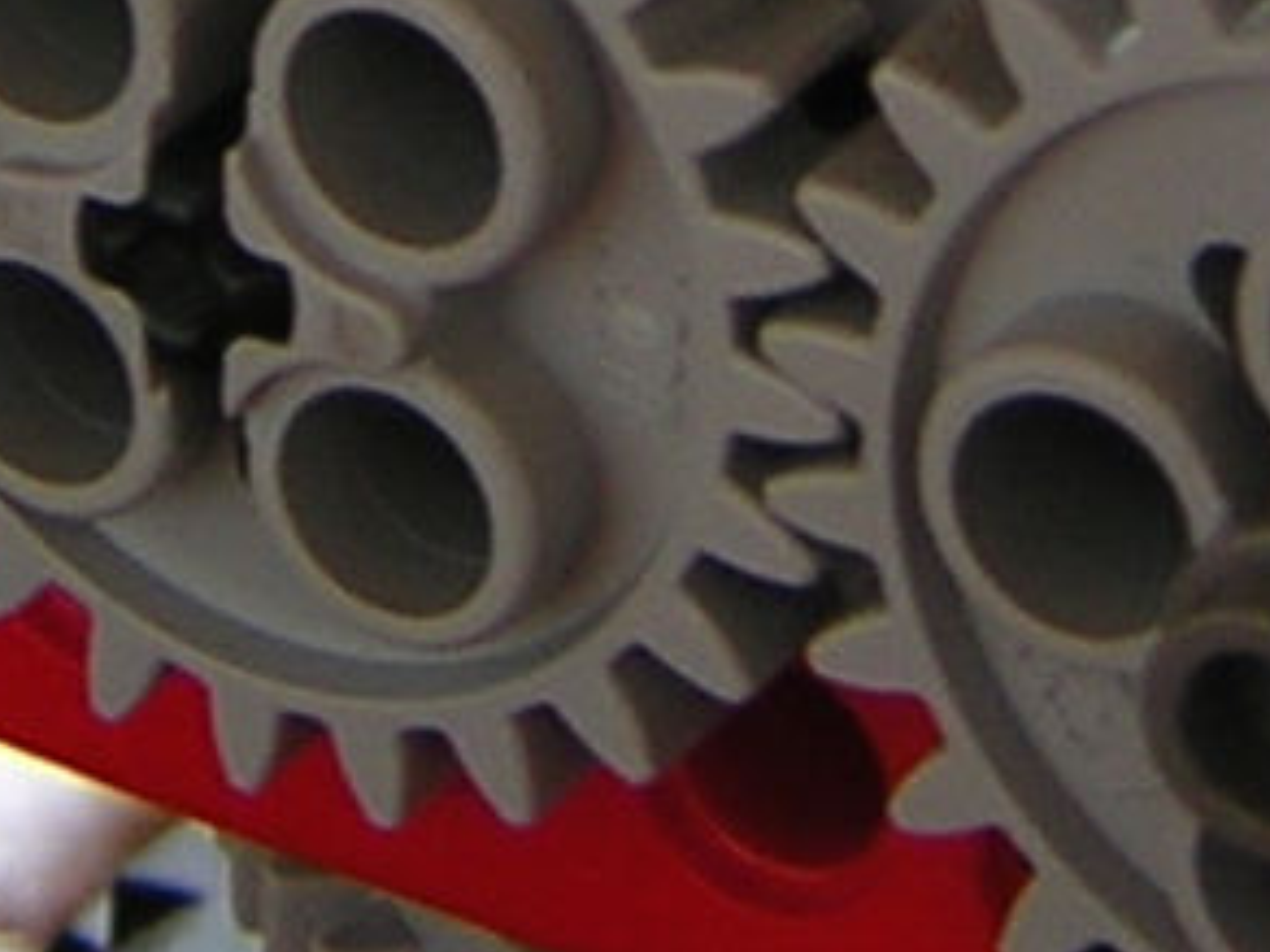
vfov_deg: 7.1
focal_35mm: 197
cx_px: 600
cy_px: -1269
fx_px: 7228
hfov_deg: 10.0
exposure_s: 1/9.4
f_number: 2.6
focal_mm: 4.7
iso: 100
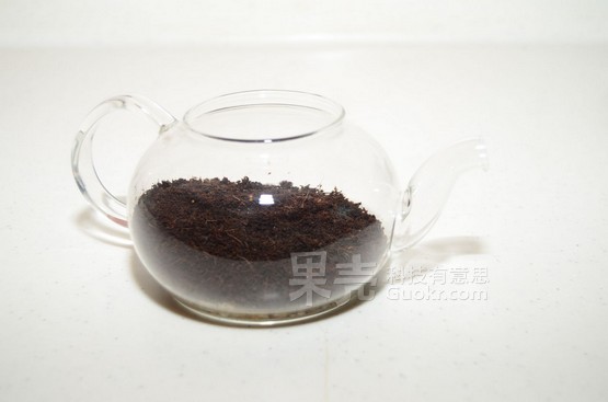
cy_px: 201
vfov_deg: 26.3
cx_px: 304
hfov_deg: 39.0
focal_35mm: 51
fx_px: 859
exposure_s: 1/200
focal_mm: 34
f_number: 4.5
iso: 100
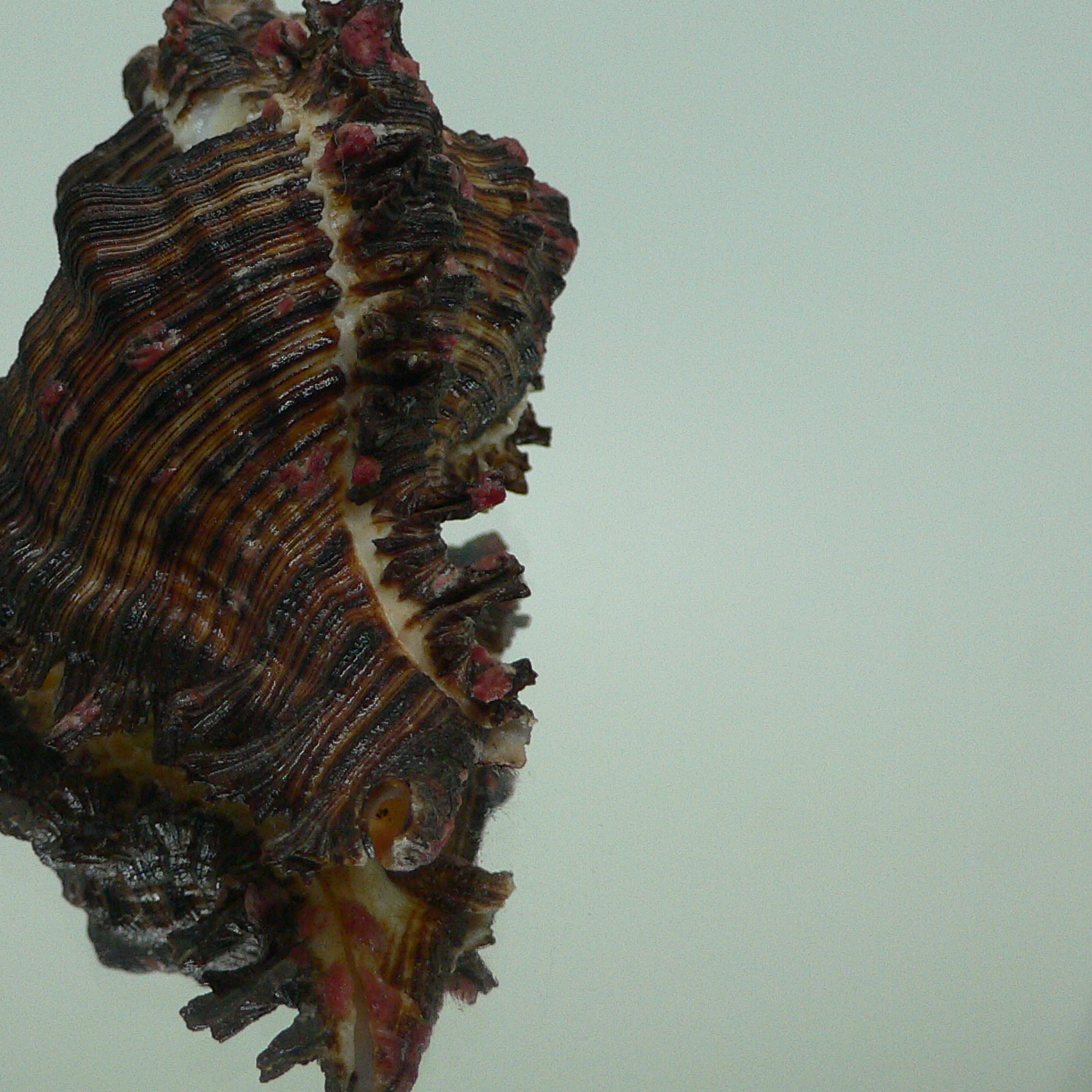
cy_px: 458
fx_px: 1820
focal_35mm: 51
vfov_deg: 33.3
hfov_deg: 32.8
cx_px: 275
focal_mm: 4.6
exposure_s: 1/60
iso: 150
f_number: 2.8
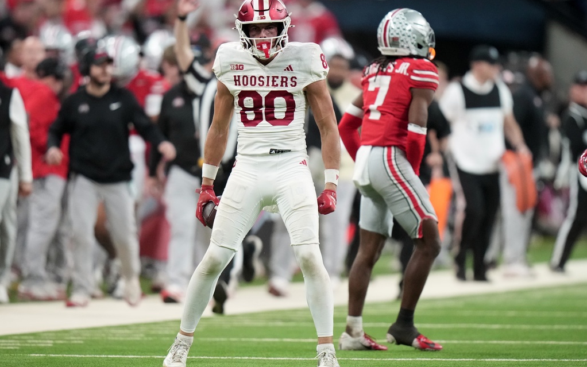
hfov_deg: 3.4
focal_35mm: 613
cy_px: 178
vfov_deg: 2.1
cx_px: 294
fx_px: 9808
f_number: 2.8
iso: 4000
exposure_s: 1/2000
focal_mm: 400
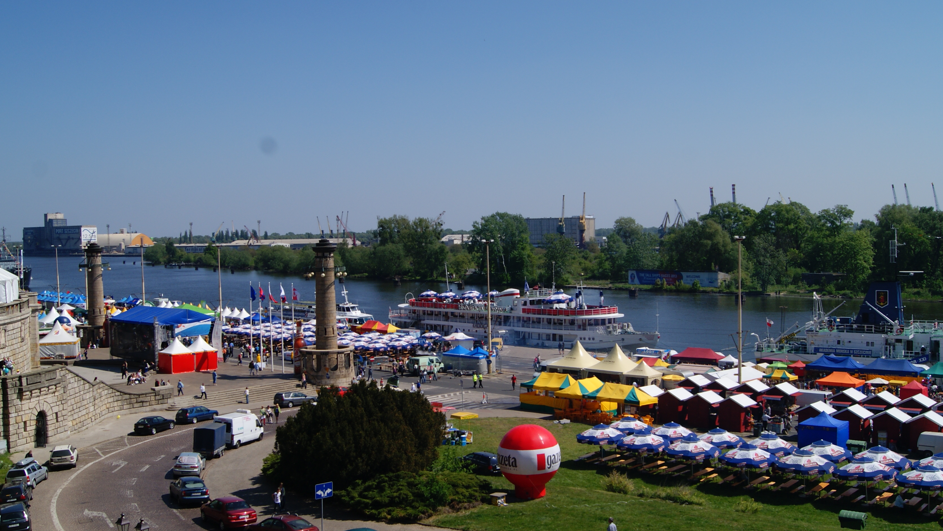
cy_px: 291
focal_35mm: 40
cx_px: 454
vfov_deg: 29.7
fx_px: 1000
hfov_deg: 50.5
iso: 100
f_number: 10
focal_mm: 22
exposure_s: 1/400
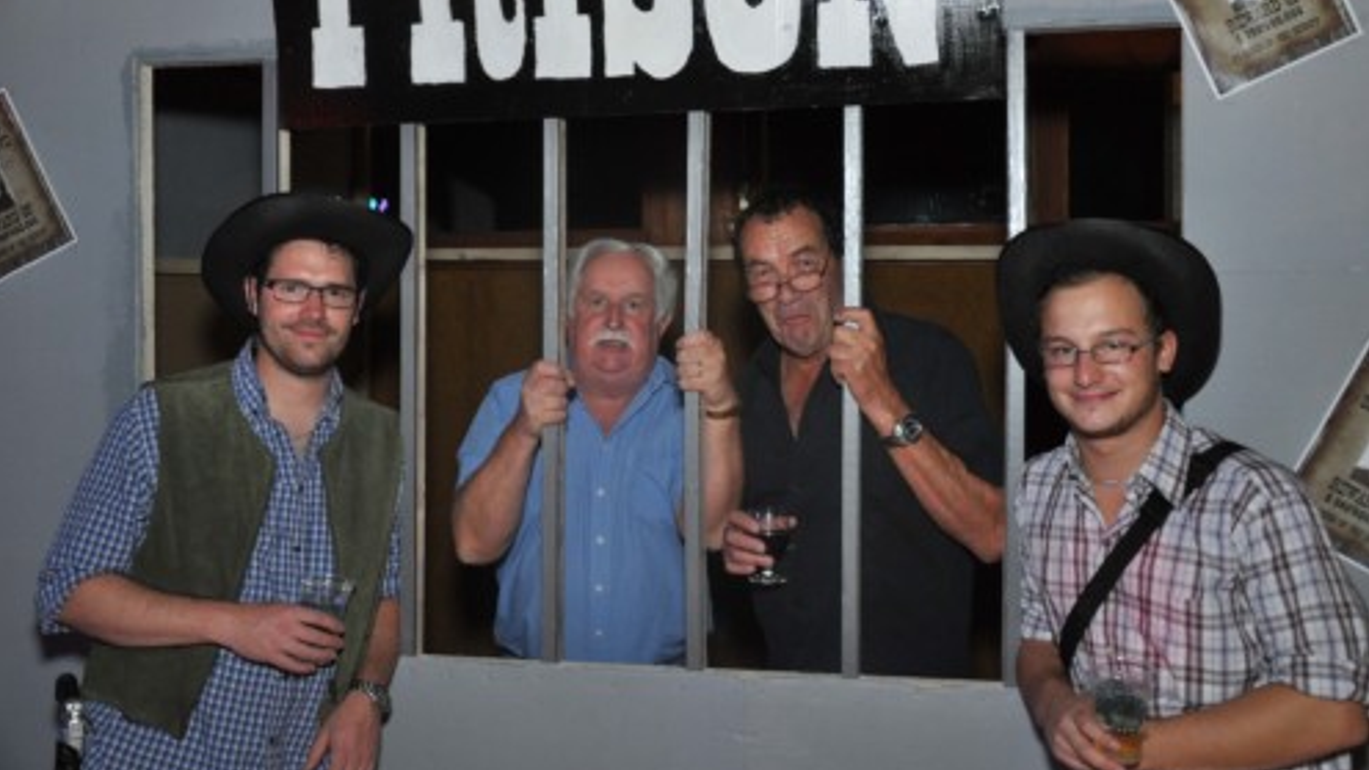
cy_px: 320
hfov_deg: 52.8
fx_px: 1379
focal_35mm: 38
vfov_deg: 31.1
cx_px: 682
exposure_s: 1/60
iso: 800
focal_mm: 24
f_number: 4
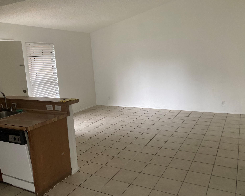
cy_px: 98
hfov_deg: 58.8
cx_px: 126
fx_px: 218
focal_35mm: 30
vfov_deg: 48.5
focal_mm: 3.99
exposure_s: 1/60
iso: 200
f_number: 1.8
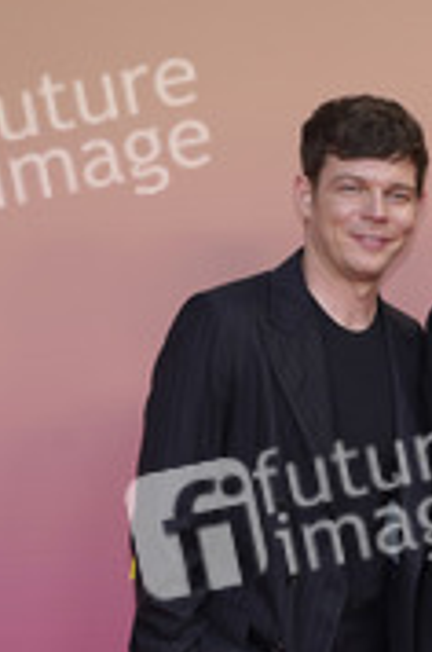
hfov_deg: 11.4
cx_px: 421
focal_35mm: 119
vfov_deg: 16.8
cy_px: 696
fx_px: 2150
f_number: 5.6
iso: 320
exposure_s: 1/160
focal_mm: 53
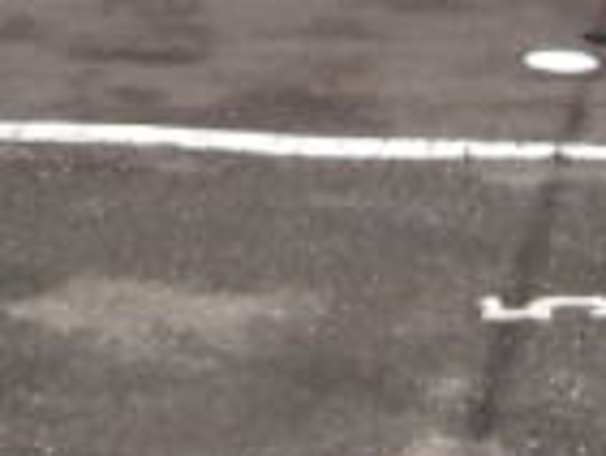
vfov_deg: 12.5
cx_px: 447
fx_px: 2068
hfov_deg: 16.6
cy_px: 103
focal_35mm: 118
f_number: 2.8
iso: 80
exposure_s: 1/1250
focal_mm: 4.7
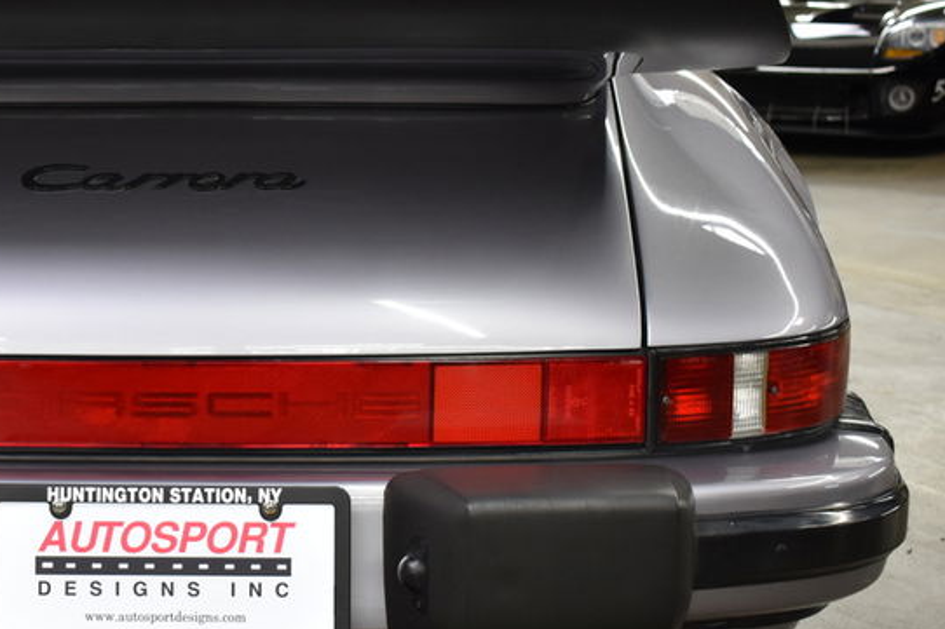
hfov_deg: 28.8
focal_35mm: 68
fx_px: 1784
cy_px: 268
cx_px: 141
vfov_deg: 20.0
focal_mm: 24
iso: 560
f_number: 3.8
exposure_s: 1/40
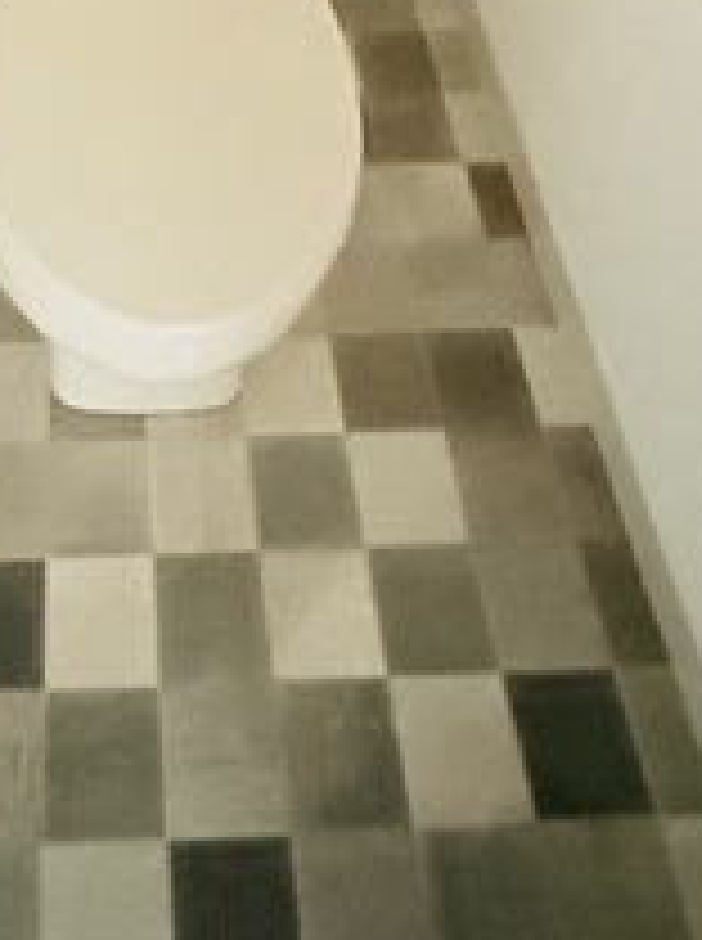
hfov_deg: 29.9
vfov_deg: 30.5
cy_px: -324
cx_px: 115
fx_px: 1275
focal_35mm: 47
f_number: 2.2
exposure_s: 1/33
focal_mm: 2.22
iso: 1600
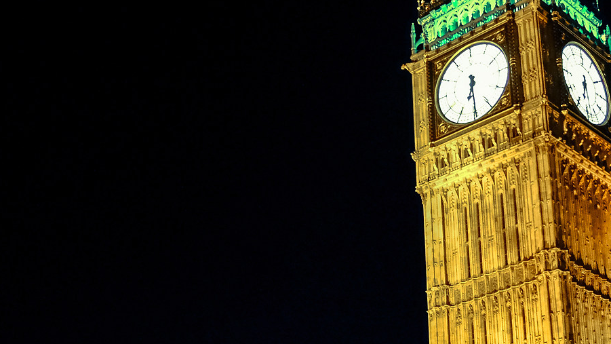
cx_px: 273
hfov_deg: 31.4
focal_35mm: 67
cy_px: 311
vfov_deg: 17.7
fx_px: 1086
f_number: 3.5
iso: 3200
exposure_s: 1/10
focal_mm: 16
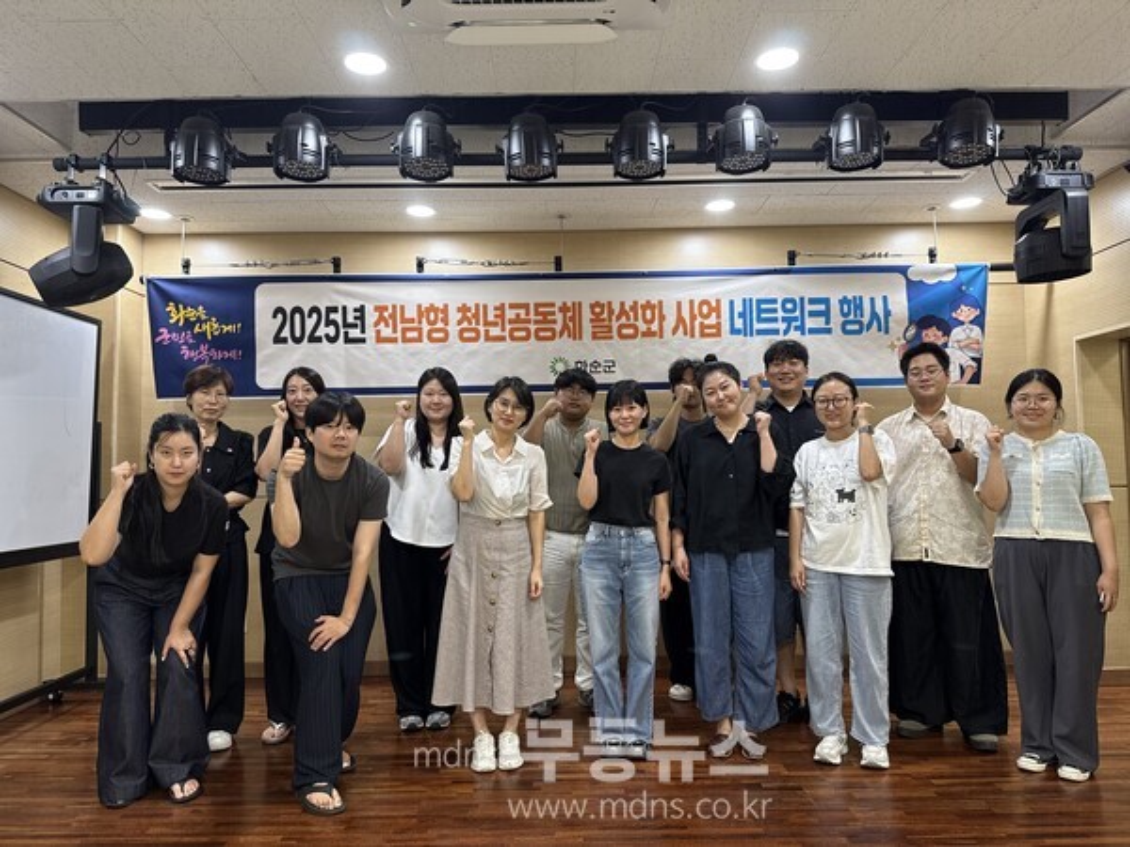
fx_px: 783
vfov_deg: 56.8
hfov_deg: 71.6
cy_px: 424
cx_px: 565
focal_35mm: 24
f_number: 1.78
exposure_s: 1/60
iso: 100
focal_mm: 6.76
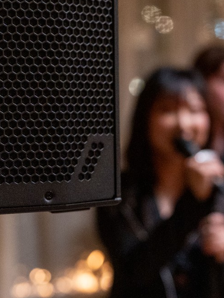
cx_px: 112
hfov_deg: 13.7
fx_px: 932
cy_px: 149
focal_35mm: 108
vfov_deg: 18.2
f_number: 2.8
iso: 3200
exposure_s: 1/200
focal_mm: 43
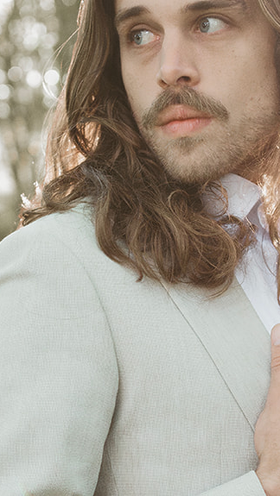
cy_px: 331
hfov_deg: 11.9
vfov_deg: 20.9
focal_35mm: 102
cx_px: 213
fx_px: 1345
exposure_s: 1/125
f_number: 2.8
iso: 6400
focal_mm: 35
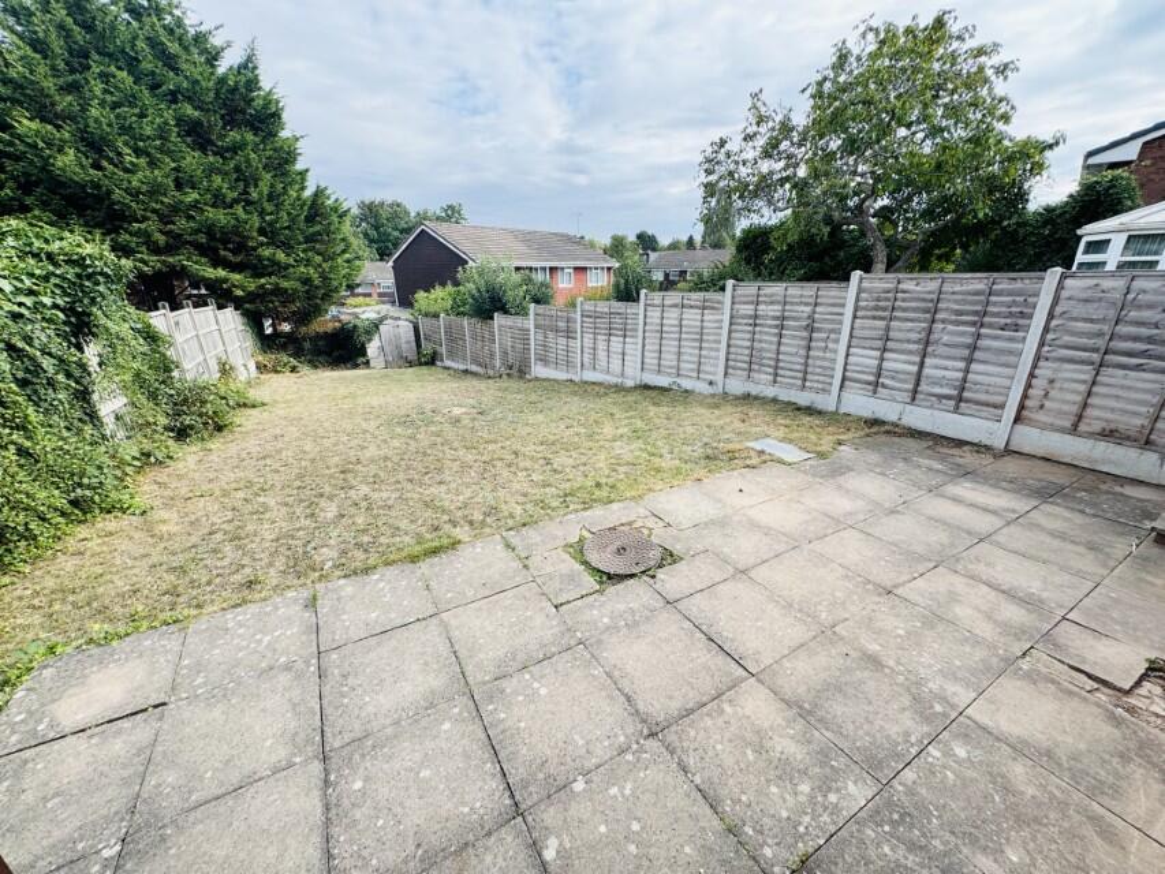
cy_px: 437
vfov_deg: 85.7
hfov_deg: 102.1
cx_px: 582
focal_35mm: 14
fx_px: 471
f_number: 2.2
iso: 50
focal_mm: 2.22
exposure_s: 1/495
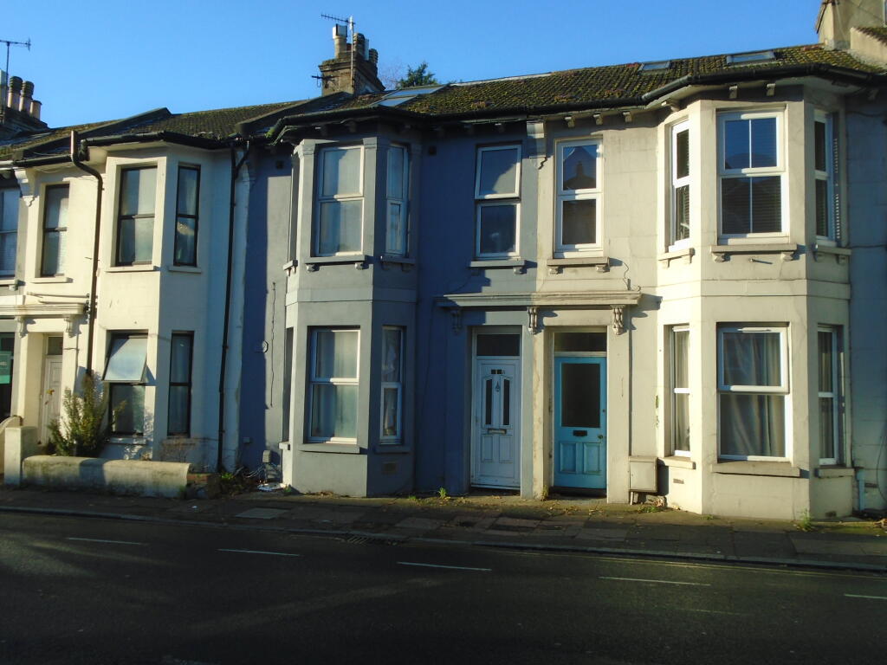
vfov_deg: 45.4
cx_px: 444
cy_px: 332
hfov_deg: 58.4
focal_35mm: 31
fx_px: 794
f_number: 3.5
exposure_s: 1/400
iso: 100
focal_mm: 5.5
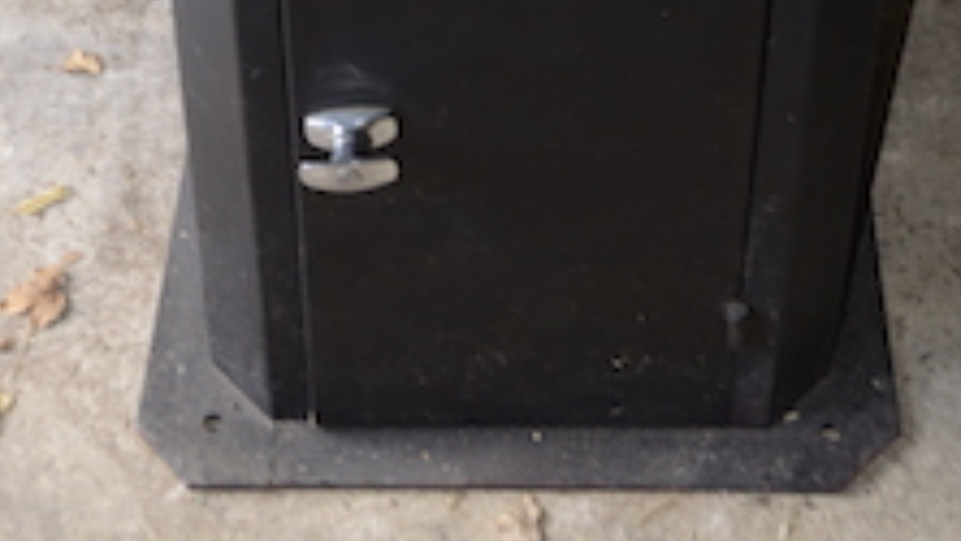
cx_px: 580
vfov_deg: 12.3
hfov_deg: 23.1
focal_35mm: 92
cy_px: -338
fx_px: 2345
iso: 800
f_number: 7.1
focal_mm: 32
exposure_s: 1/60
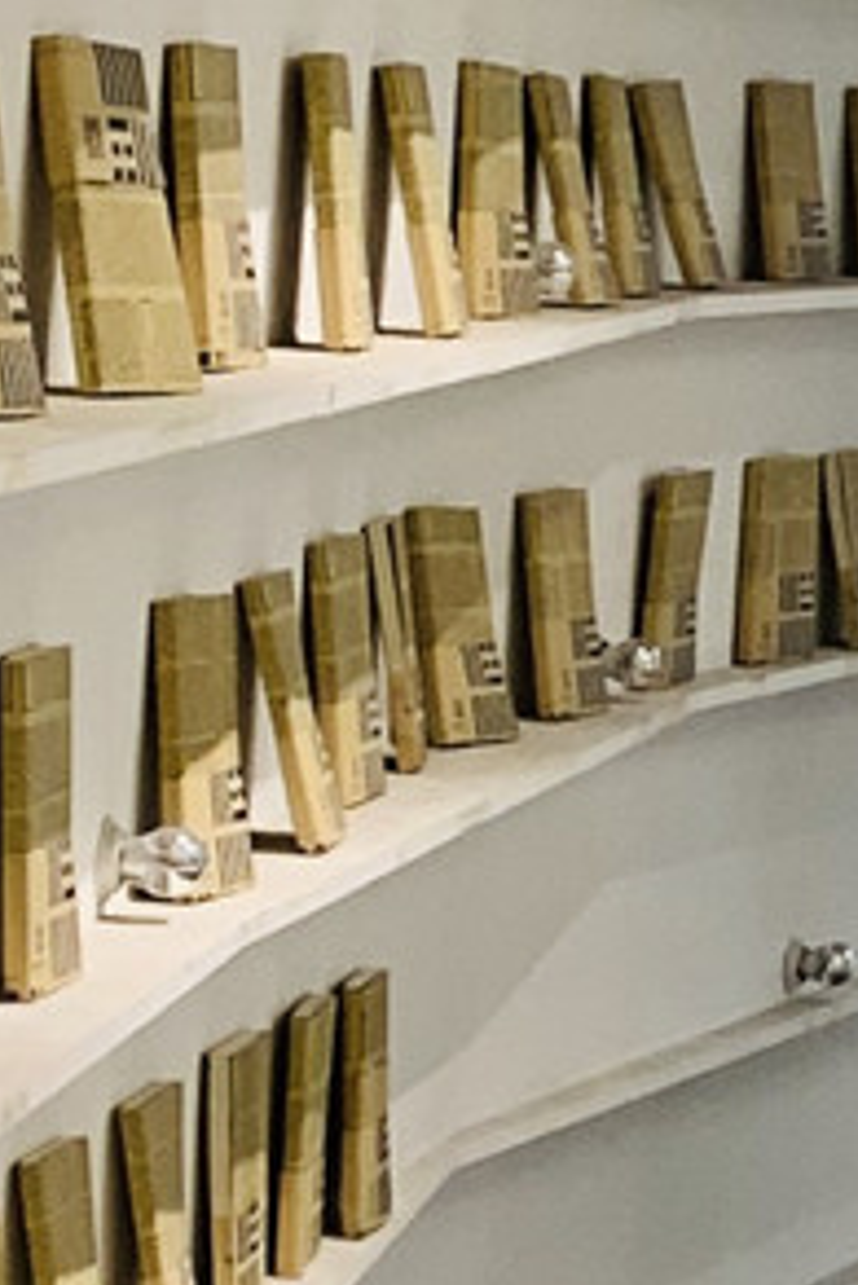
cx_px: 2587
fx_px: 6605
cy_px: -286
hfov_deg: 6.7
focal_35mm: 185
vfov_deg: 10.9
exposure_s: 1/50
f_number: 1.8
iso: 80
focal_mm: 4.25
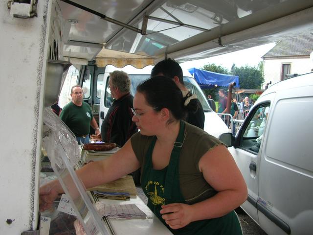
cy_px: 118
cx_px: 156
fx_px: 316
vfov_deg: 40.7
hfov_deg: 52.6
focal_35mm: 35
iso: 50
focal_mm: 5.8
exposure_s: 1/104
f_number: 2.8
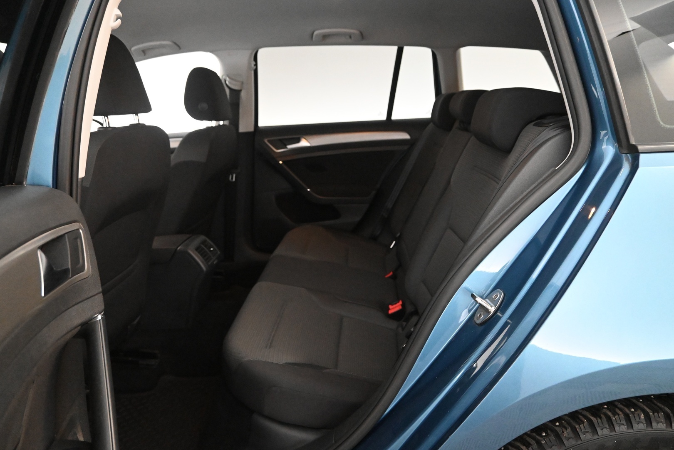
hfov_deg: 70.4
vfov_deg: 50.4
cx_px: 337
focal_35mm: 26
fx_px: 477
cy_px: 225
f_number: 3.5
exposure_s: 1/60
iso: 7200
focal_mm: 17
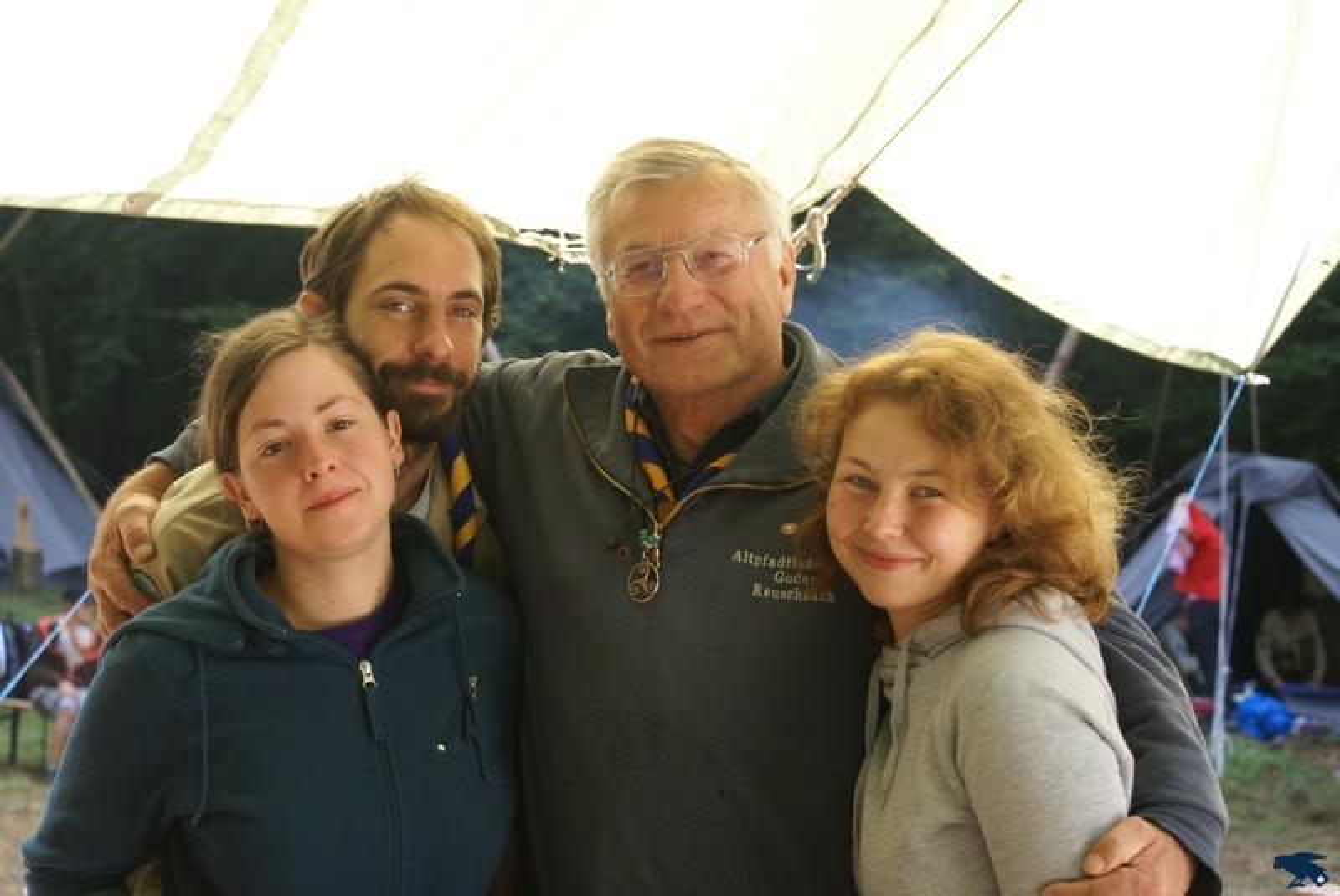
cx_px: 670
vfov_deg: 18.2
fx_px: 2794
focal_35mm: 75
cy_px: 448
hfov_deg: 27.0
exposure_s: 1/80
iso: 160
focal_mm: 50
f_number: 5.6
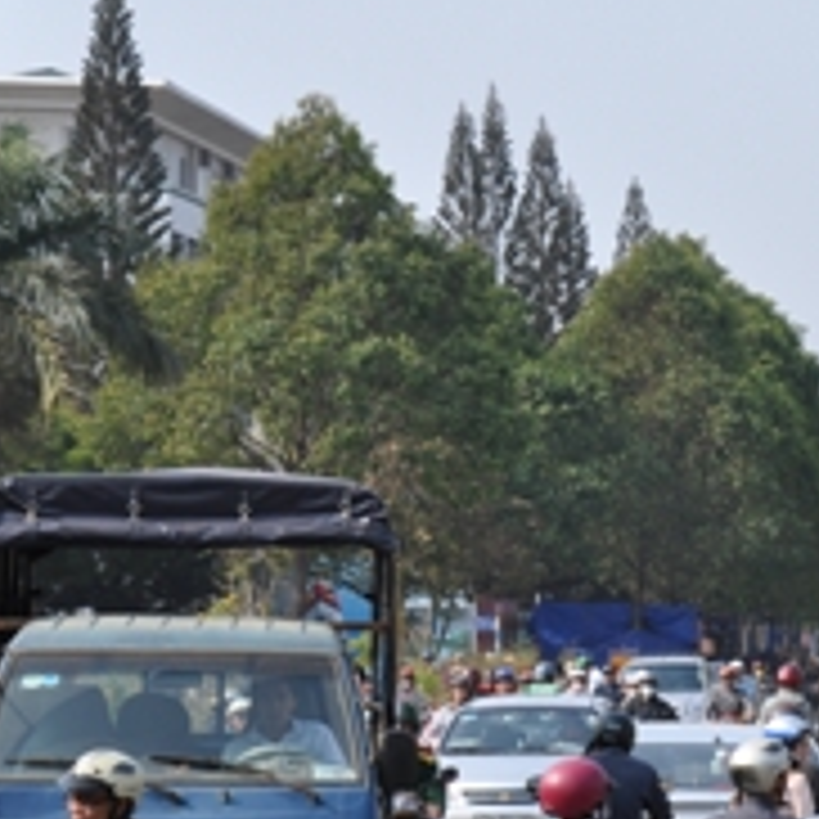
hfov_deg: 10.6
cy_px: 590
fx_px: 4363
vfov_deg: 10.7
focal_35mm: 163
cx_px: 882
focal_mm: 52
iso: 400
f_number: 14
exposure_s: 1/200
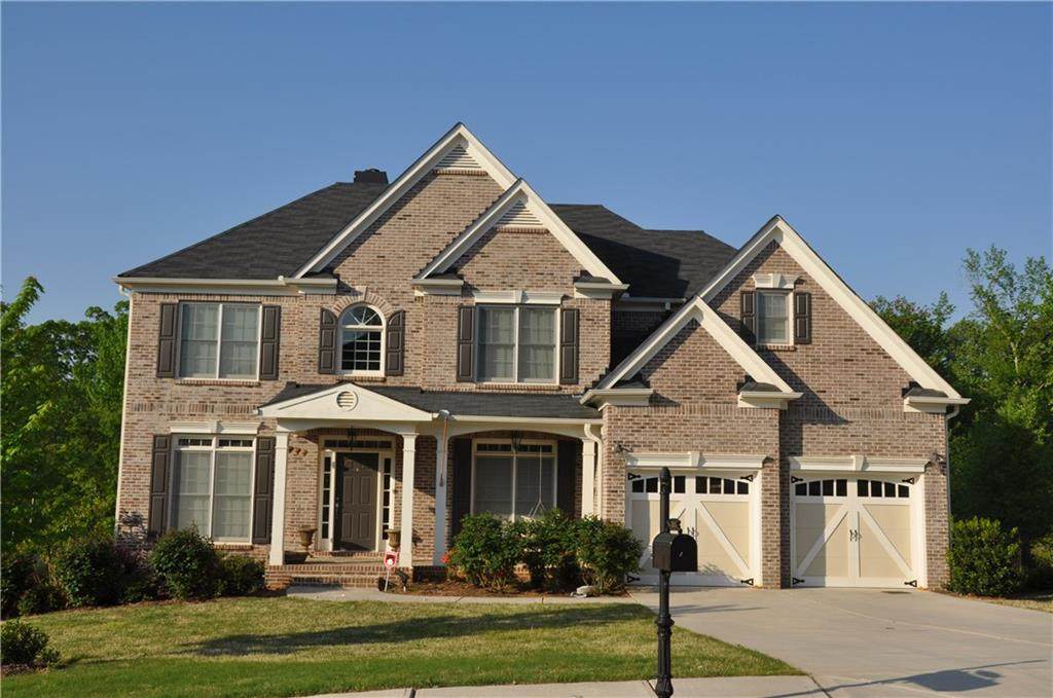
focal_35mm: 38
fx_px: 1095
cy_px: 349
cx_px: 526
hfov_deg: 51.4
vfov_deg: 35.4
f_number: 13
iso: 200
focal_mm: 25
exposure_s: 1/200
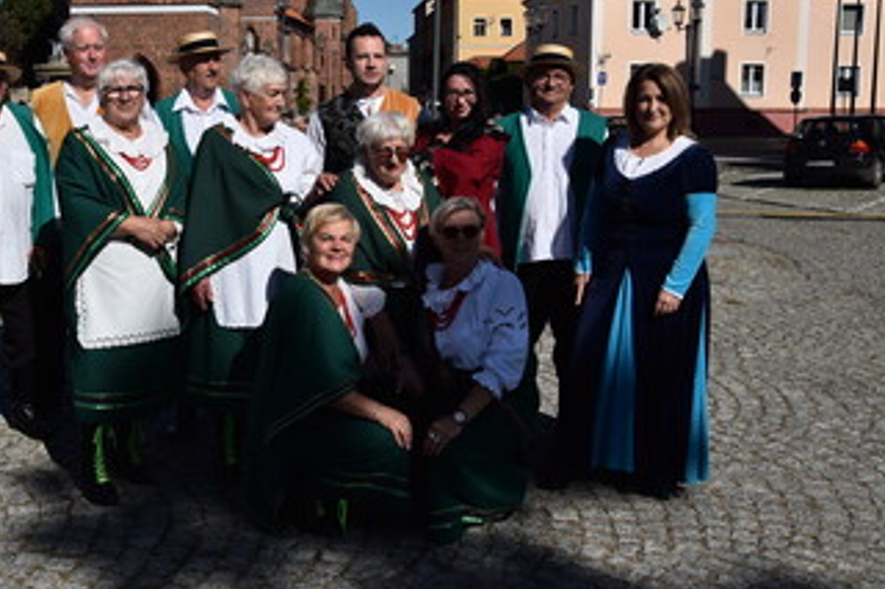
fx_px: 1081
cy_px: 230
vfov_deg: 30.4
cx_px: 310
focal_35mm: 44
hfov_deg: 44.0
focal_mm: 22
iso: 100
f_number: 8
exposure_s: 1/2000
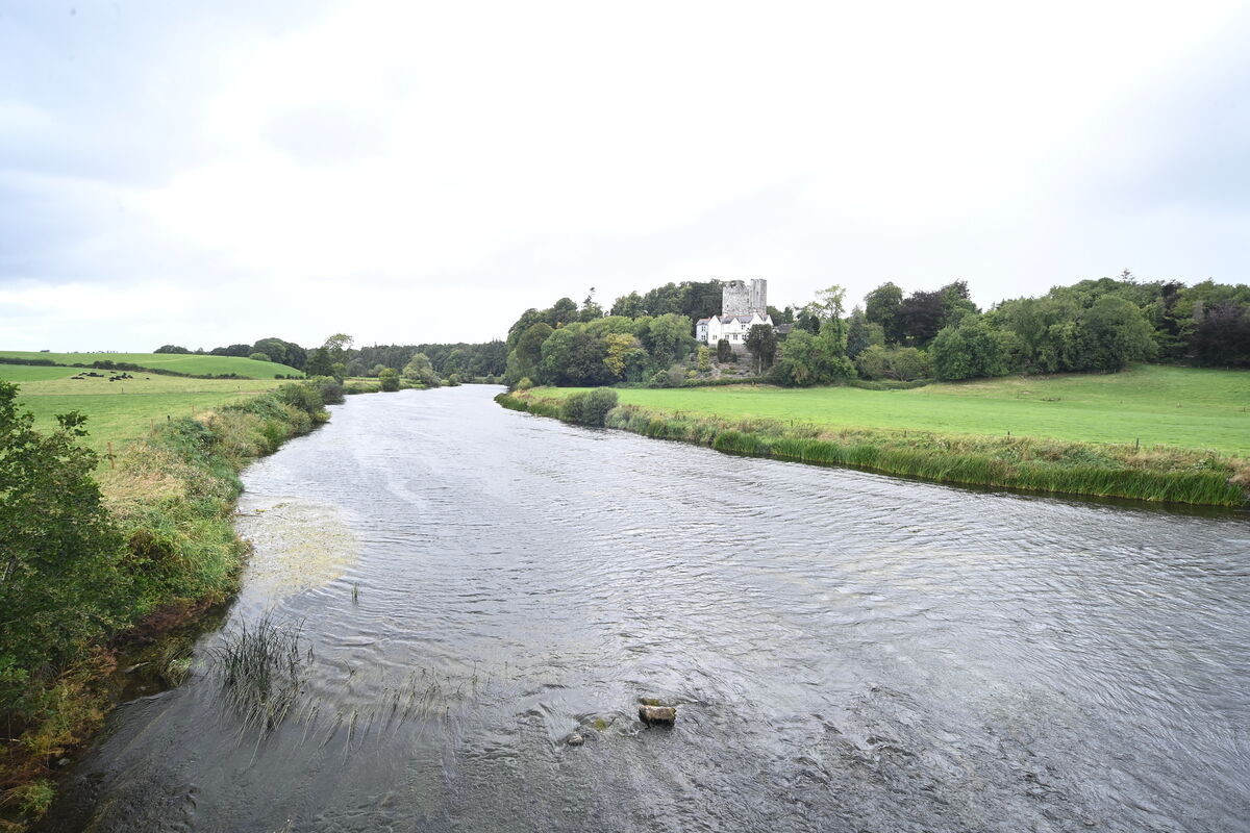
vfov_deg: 70.4
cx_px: 625
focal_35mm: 17
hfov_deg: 93.3
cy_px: 416
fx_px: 590
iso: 800
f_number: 11
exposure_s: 1/160
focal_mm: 17
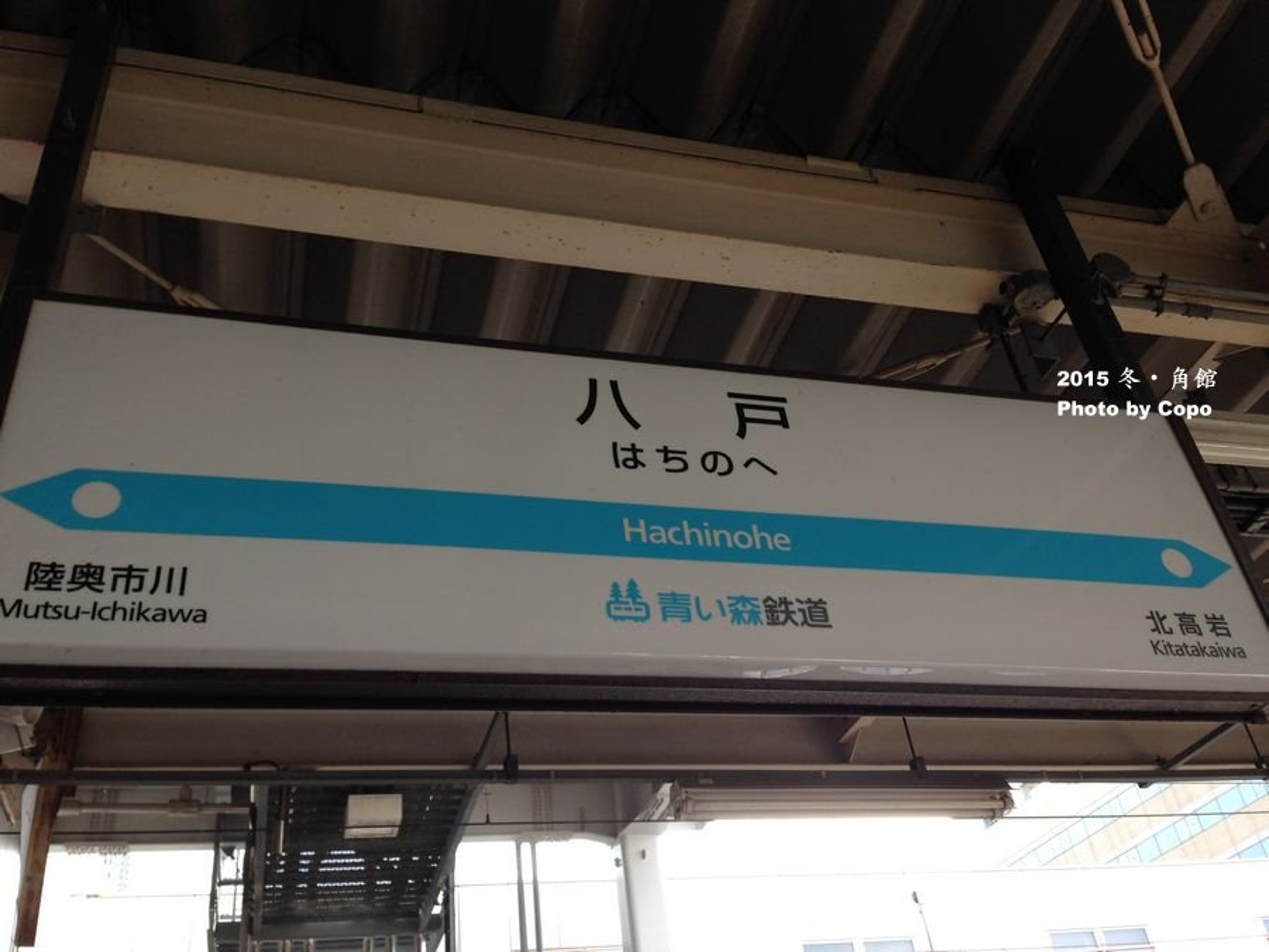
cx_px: 634
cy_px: 476
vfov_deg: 42.9
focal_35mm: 33
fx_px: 1210
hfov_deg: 55.4
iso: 50
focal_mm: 4.12
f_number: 2.4
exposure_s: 1/219
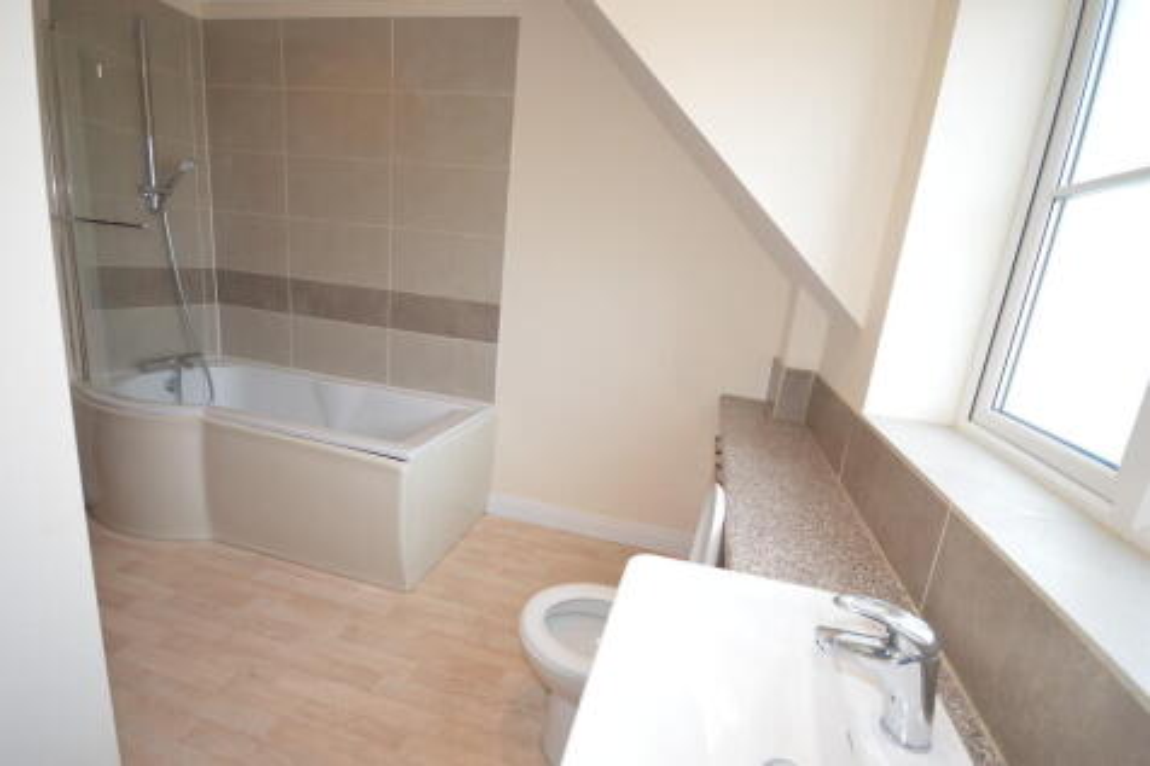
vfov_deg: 77.3
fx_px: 479
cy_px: 383
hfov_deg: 100.4
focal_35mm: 15
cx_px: 575
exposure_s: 1/80
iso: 400
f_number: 4.5
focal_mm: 10
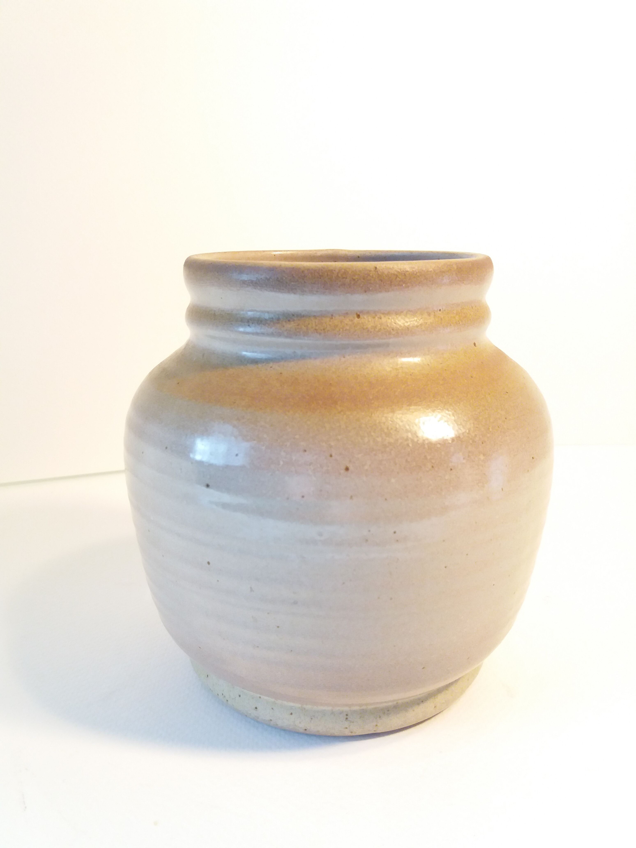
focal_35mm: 28
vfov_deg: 63.4
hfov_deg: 49.7
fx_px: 686
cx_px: 318
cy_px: 424
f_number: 1.9
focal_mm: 3.7
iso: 200
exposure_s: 1/100
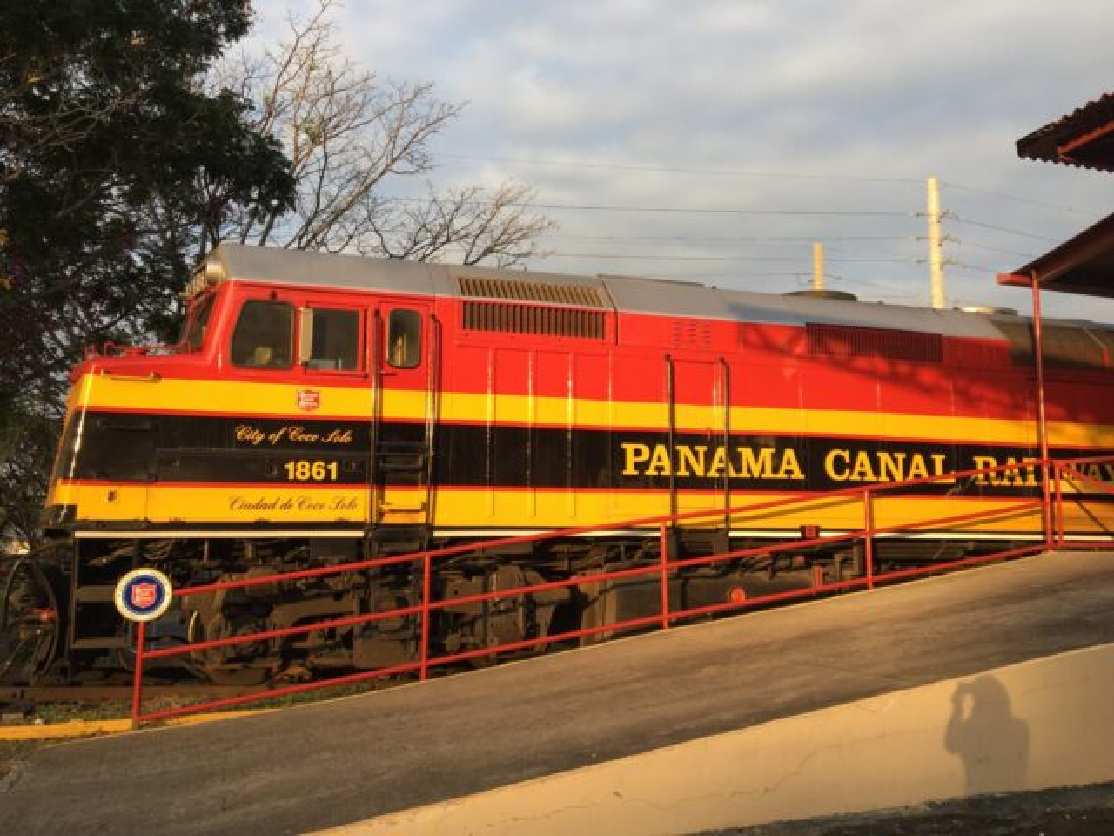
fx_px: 933
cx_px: 557
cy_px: 418
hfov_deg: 61.7
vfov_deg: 48.2
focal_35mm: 29
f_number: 2.2
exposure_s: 1/263
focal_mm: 4.15
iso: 25
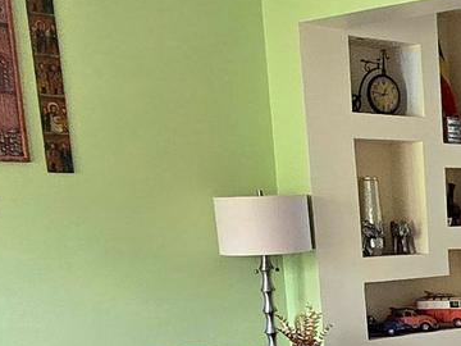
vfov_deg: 18.4
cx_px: 658
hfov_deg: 22.4
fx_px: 985
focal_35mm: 74
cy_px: 463
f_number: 2.2
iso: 320
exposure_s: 1/60
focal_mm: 2.2
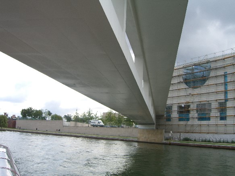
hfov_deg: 49.0
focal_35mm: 38
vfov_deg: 37.7
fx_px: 258
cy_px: 88
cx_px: 118
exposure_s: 1/320
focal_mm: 7.9
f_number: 4
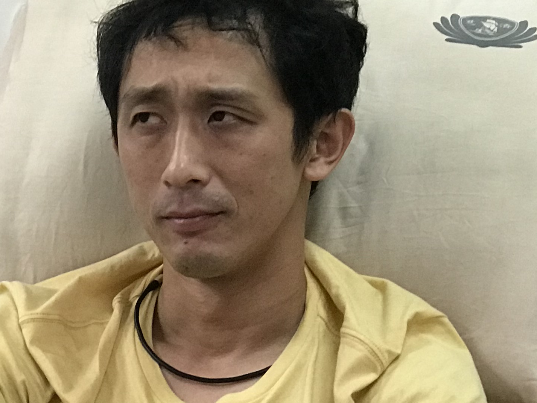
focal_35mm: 161
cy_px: 431
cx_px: -3
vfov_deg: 9.1
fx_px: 2498
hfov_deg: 12.1
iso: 125
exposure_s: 1/60
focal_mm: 6.6
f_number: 2.8
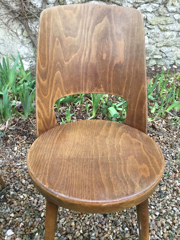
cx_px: 90
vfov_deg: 58.4
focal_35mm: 31
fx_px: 215
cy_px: 120
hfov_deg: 45.4
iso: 160
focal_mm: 3.3
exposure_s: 1/33
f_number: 2.4
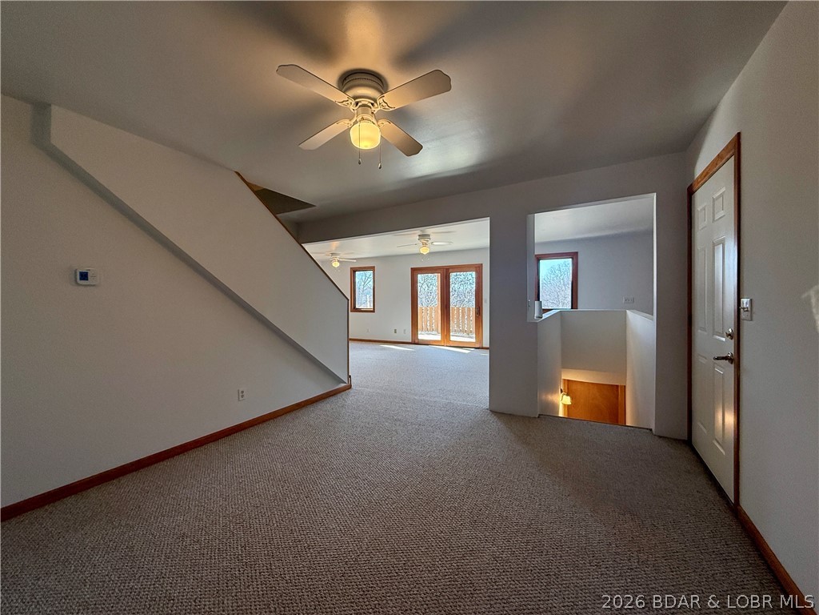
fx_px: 331
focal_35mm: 14
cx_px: 410
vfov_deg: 85.7
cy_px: 308
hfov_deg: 102.1
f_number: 2.2
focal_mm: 2.22
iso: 125
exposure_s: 1/120
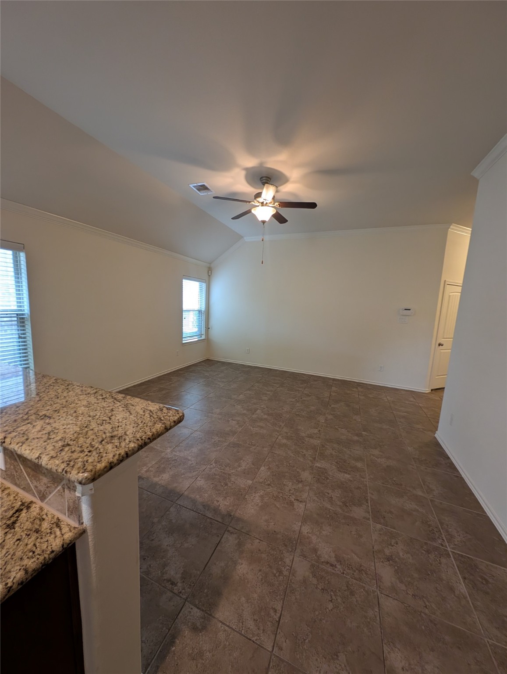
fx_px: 234
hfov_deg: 94.7
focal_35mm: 12
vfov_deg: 110.4
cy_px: 337
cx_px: 254
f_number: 1.95
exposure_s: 1/40
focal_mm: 2.23
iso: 111
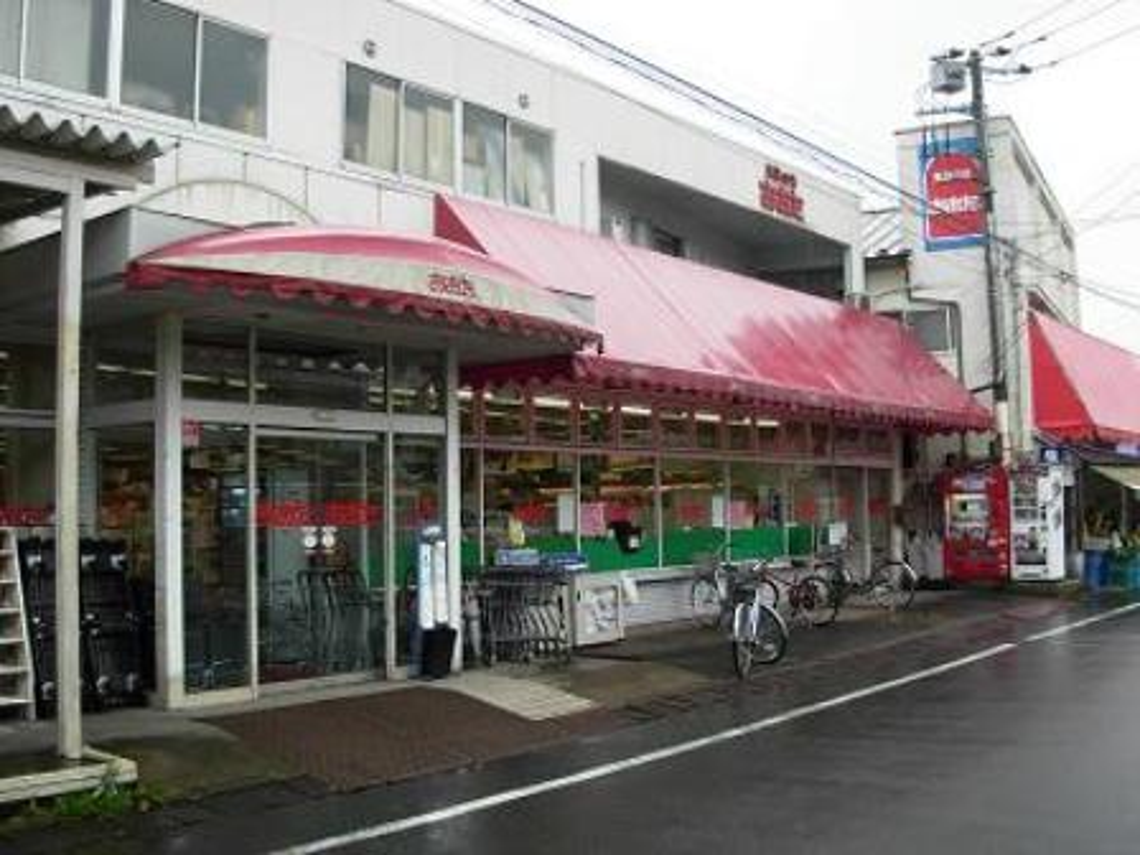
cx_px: 570
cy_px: 428
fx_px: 1251
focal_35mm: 38
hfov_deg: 49.0
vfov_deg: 37.7
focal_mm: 6.3
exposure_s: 1/166
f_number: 2.9
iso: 79
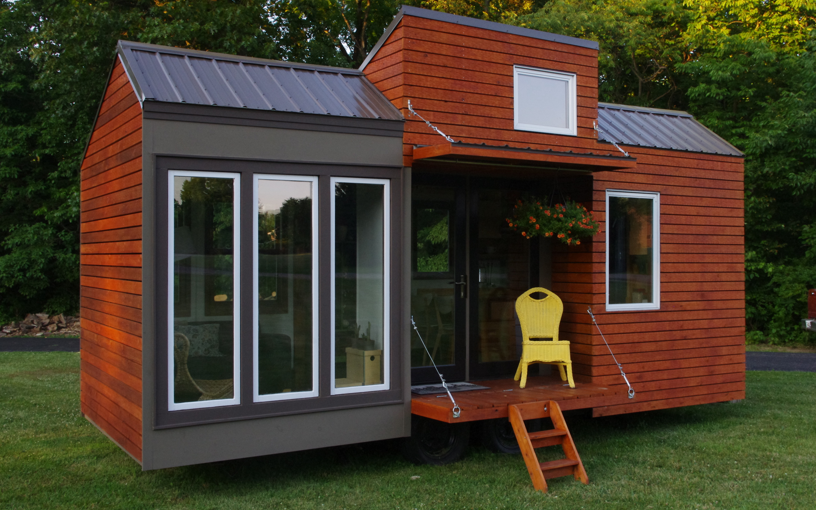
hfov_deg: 52.7
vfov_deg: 34.4
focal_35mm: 37
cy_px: 259
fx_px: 823
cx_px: 407
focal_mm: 24.38
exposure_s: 1/60
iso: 800
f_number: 11
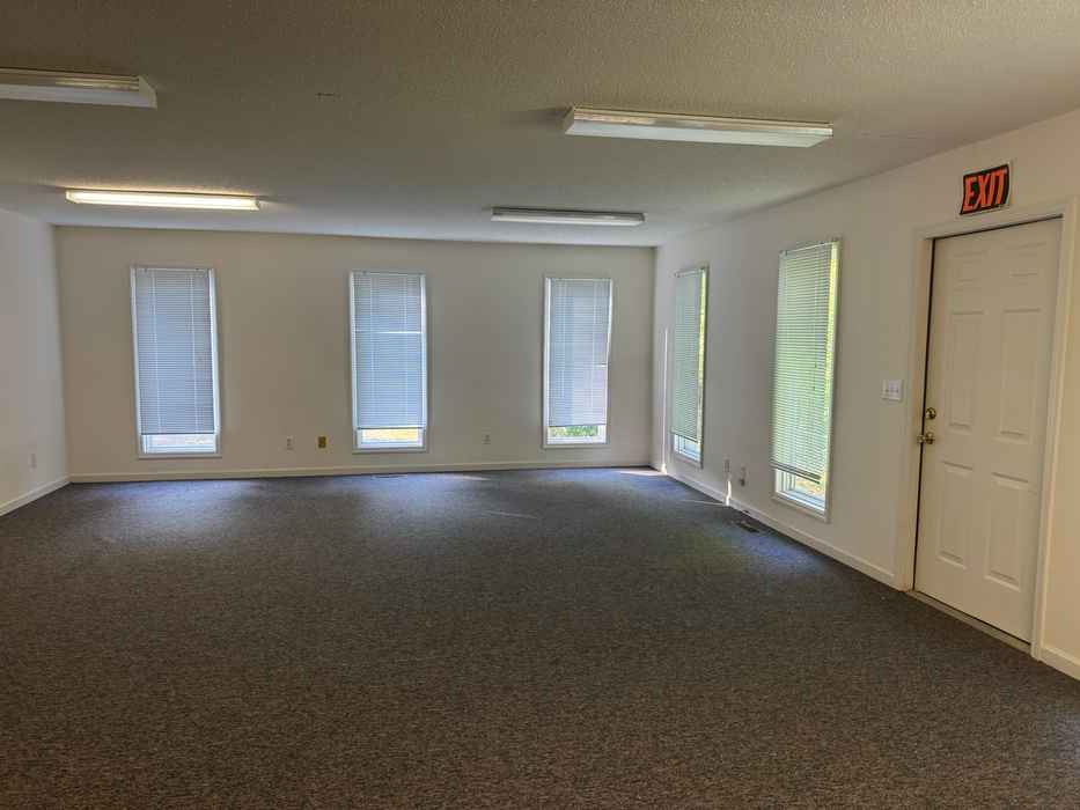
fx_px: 749
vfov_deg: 56.8
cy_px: 405
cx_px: 540
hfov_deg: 71.6
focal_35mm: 24
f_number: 1.78
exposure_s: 1/120
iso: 200
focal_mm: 6.76
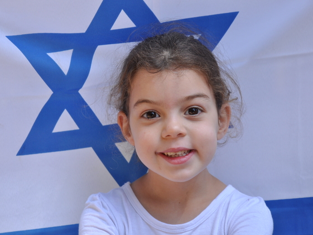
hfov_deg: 11.5
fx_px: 1561
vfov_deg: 8.6
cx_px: 155
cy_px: 118
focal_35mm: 173
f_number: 9
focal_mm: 105
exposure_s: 1/125
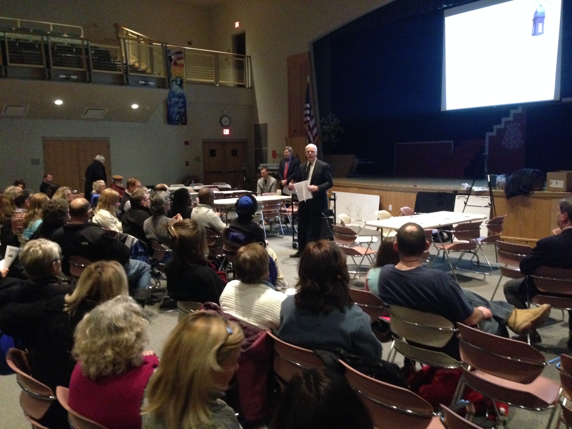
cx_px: 286
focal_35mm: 33
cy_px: 214
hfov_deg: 55.4
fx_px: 545
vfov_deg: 42.9
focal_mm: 4.12
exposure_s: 1/15
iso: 800
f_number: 2.4
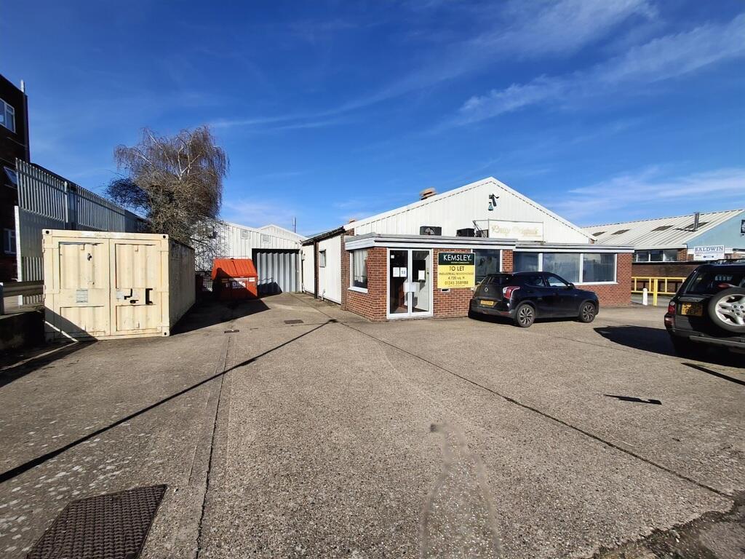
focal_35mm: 16
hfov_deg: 94.5
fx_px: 344
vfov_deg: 78.1
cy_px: 280
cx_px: 372
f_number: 2.2
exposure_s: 1/2000
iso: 40
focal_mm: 1.64
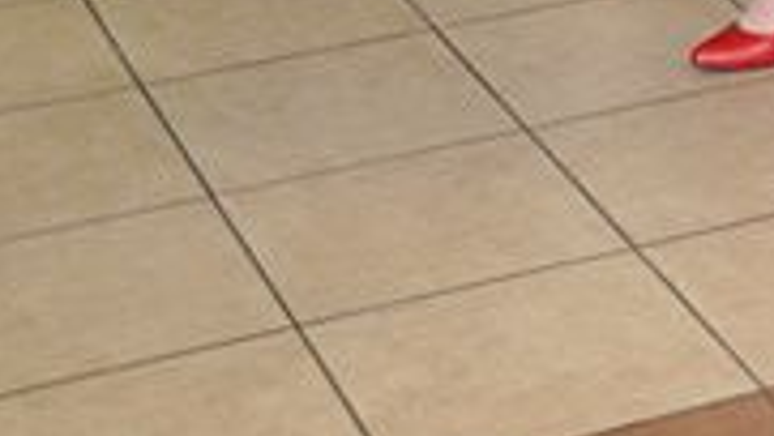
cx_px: 1253
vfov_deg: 7.3
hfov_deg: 13.0
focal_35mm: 154
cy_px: -699
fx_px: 3171
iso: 800
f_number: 5.6
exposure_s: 1/60
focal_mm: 21
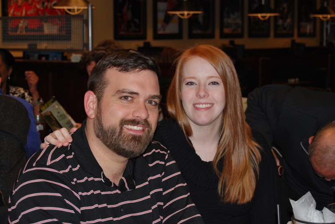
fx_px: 769
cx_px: 168
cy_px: 112
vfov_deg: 16.6
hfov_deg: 24.6
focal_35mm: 82
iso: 200
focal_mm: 55
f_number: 5.6
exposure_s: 1/60
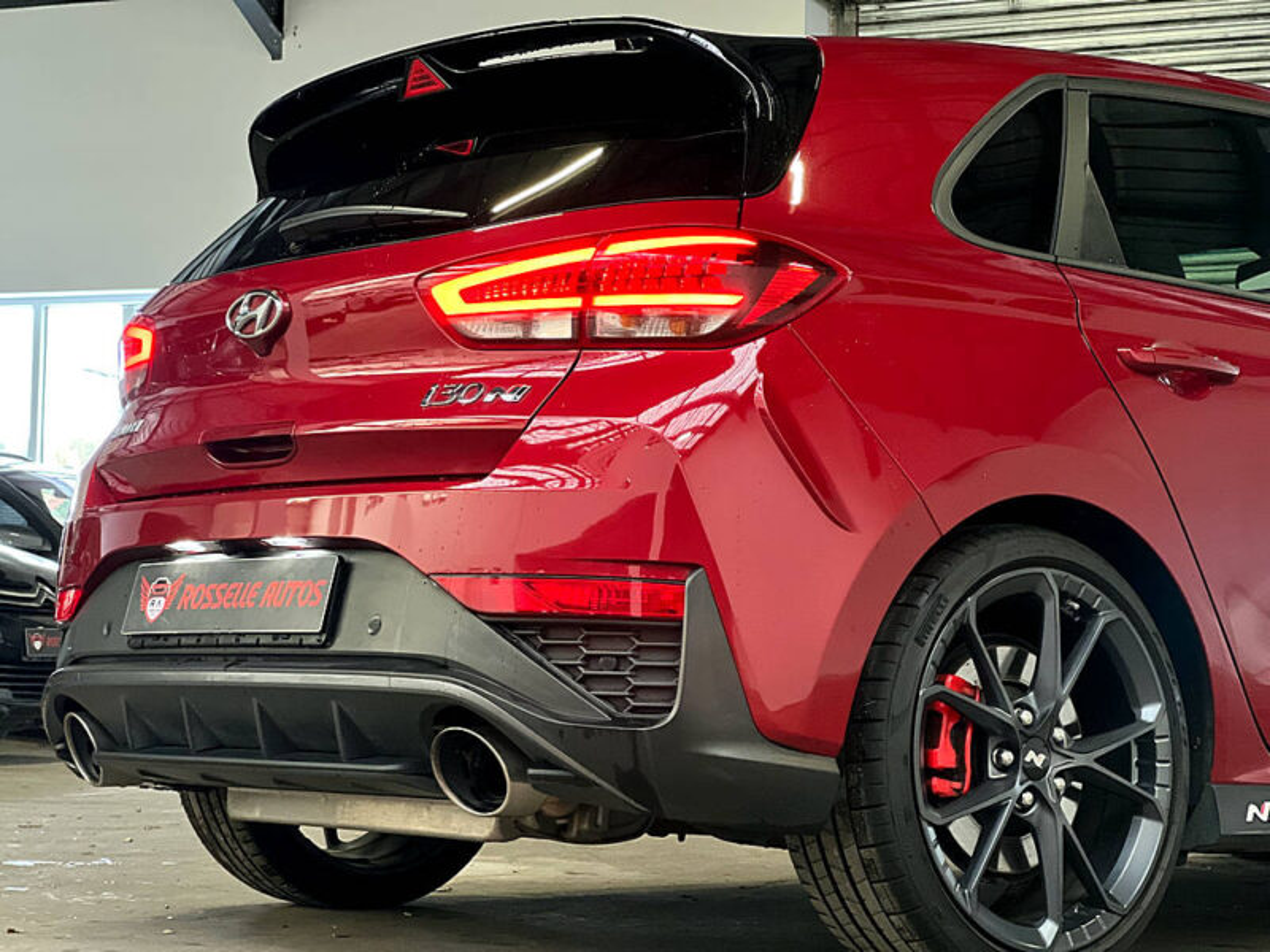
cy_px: 476
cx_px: 635
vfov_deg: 19.1
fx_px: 2825
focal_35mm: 77
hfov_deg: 25.3
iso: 320
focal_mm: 9
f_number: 2.8
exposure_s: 1/33
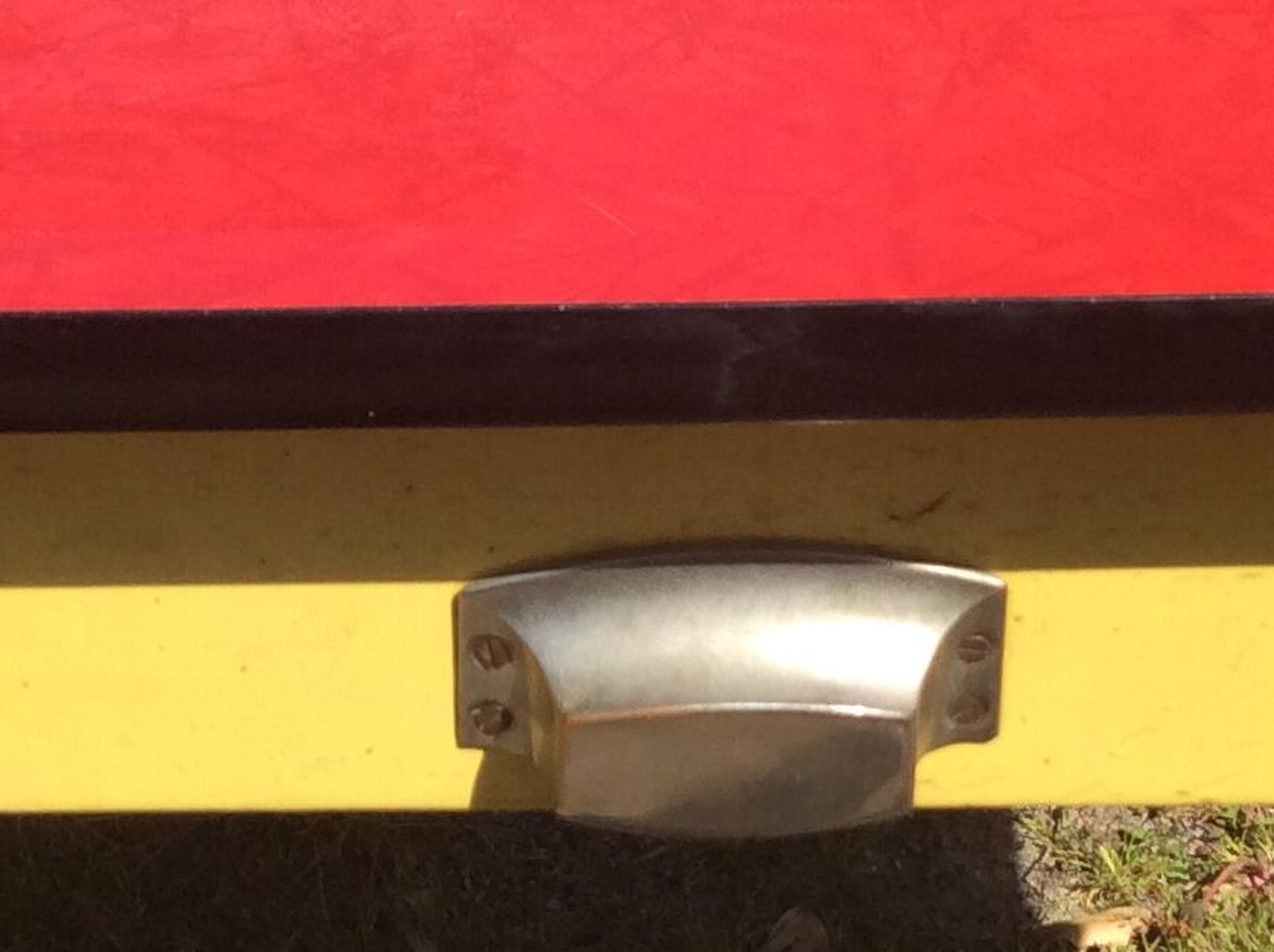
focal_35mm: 99
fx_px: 3638
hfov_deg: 19.9
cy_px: 592
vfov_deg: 14.9
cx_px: 692
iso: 32
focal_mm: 3.3
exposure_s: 1/1395
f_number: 2.4
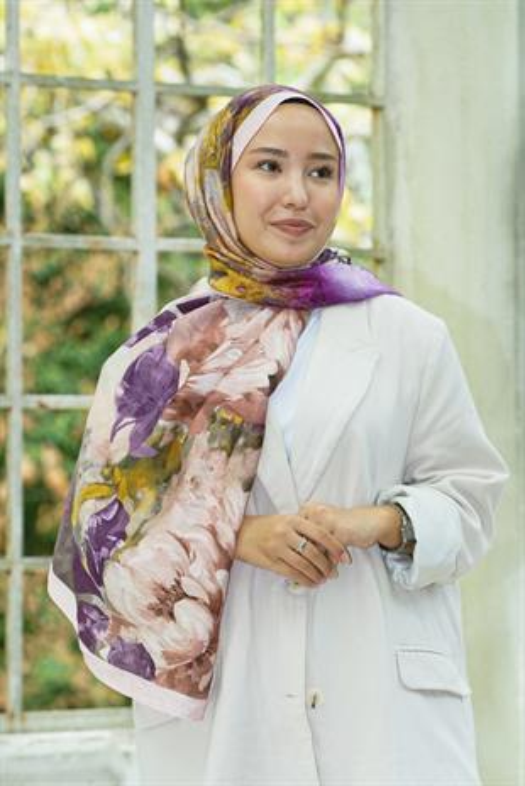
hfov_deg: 11.9
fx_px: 2512
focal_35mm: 115
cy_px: 393
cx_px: 262
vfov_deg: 17.8
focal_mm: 115
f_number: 5.6
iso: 640
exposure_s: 1/100
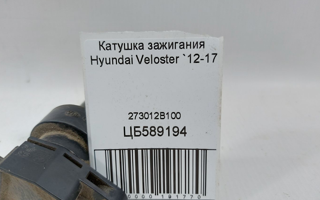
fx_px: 227
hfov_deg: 70.4
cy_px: 108
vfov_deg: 47.5
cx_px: 158
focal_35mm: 26
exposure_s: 1/50
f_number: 1.8
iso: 80
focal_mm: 5.23
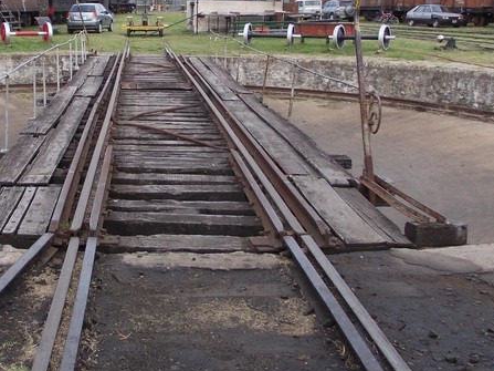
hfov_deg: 38.9
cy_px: 145
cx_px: 138
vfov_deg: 30.2
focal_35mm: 48
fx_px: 685
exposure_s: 1/200
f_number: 2.7
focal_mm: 4
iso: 80
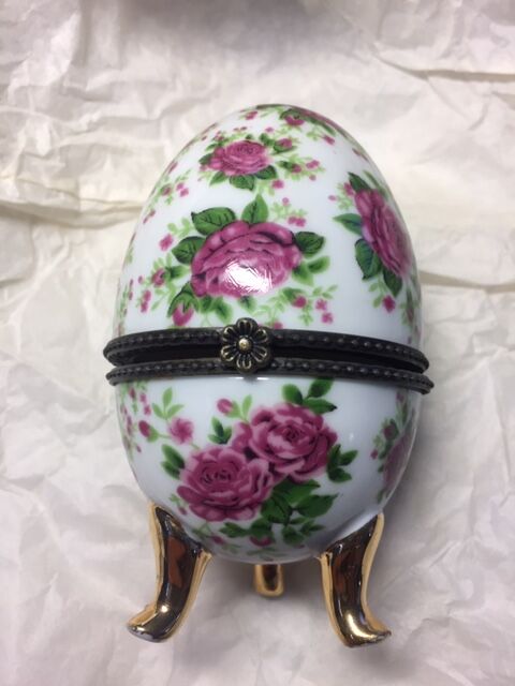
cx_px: 258
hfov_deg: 48.2
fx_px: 575
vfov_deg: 61.7
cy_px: 343
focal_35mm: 29
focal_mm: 4.15
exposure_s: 1/33
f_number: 2.2
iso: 32
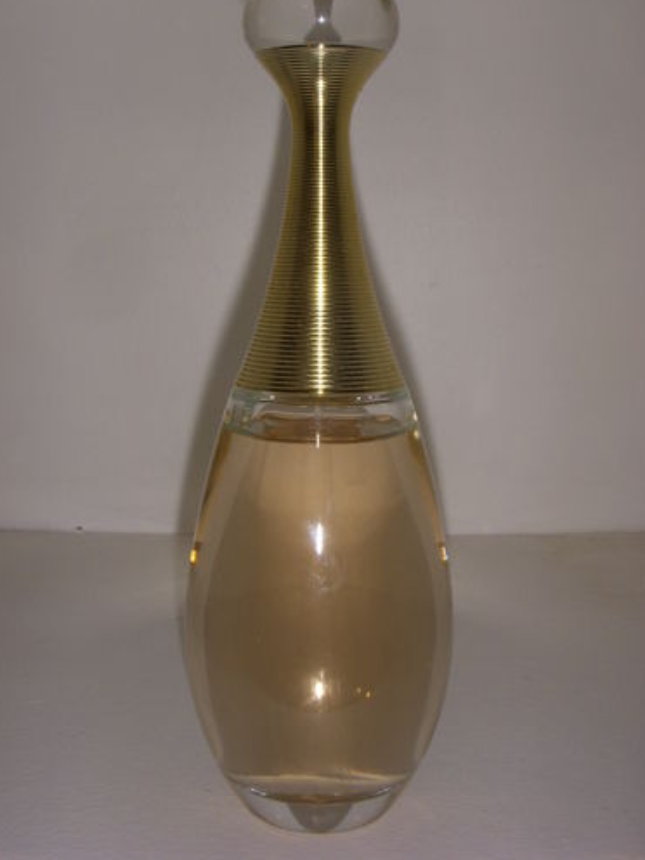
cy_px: 345
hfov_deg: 31.5
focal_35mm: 46
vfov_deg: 41.1
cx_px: 309
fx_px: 1143
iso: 100
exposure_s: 1/30
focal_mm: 6.3
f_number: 6.6
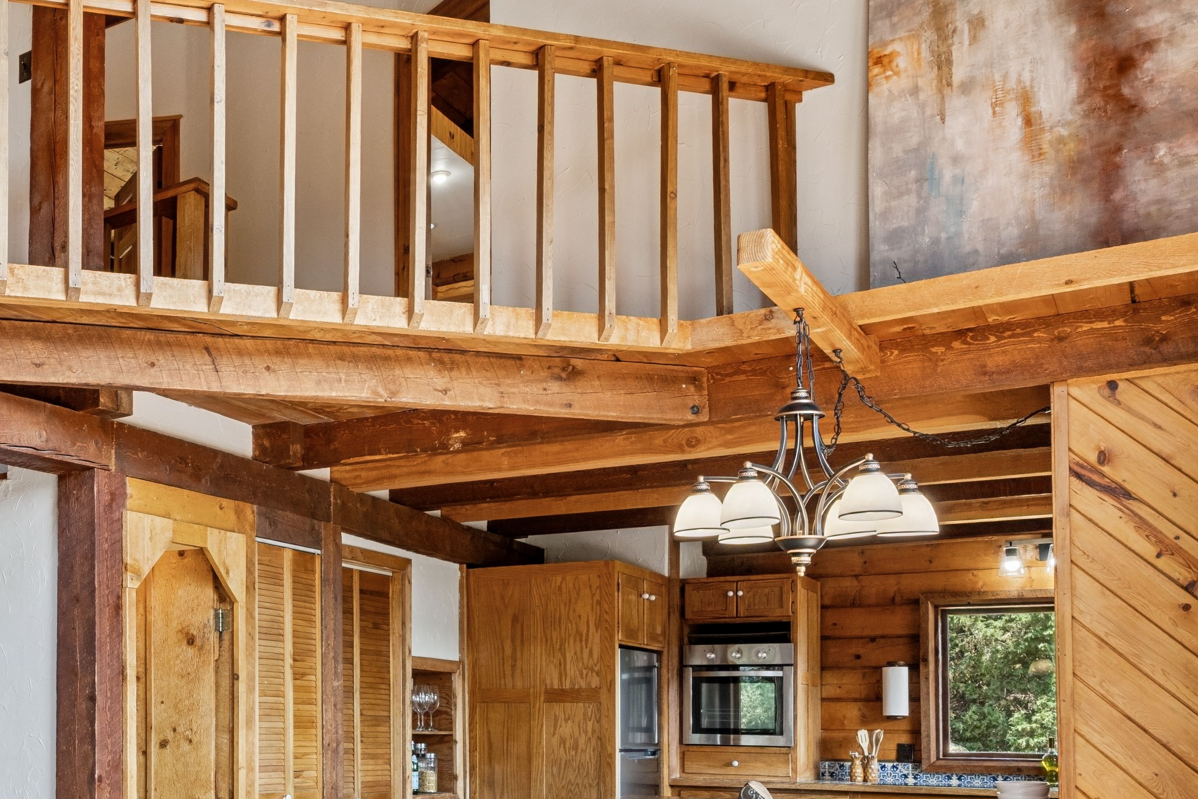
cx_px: 48
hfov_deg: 42.2
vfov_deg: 30.8
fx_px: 1364
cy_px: 751
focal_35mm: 41
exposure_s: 1/30
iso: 400
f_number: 11
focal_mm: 17
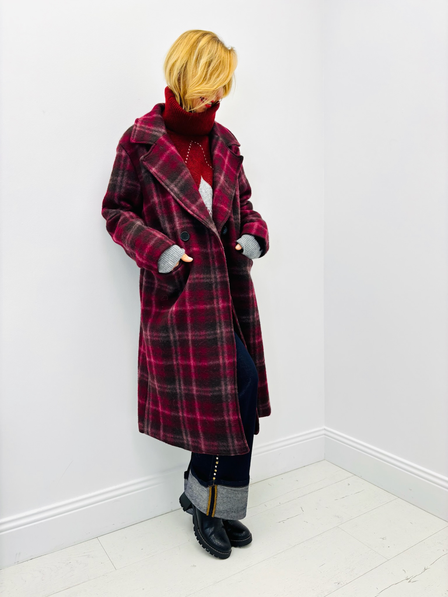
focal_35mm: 26
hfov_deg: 53.1
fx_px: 449
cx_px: 224
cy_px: 298
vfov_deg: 67.3
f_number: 1.6
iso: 40
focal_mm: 5.96
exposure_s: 1/195
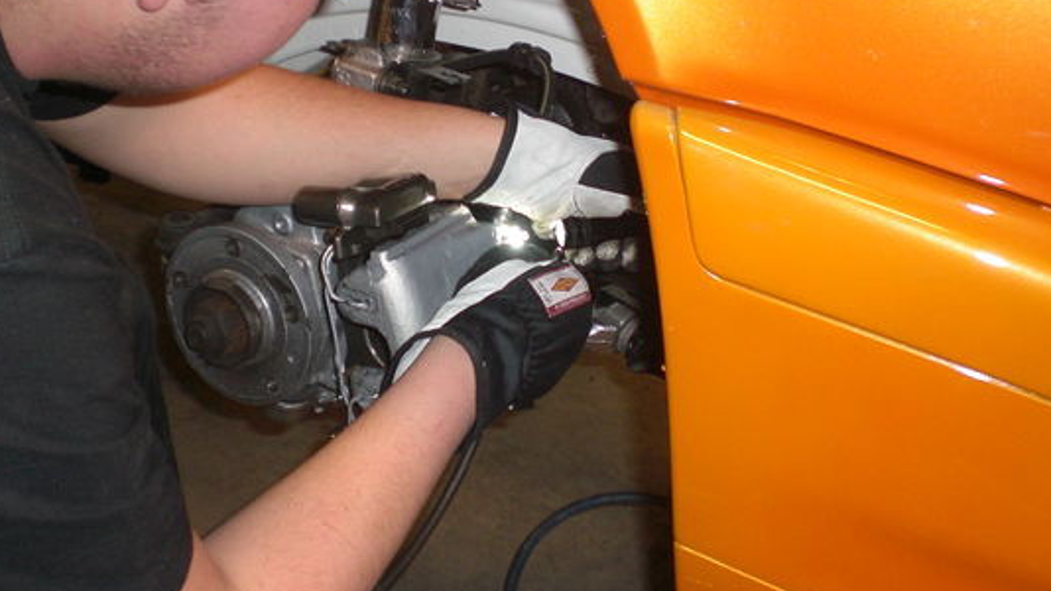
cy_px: 211
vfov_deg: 25.3
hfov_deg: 43.7
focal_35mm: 47
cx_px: 508
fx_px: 1309
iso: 200
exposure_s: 1/60
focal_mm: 6.3
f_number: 3.1
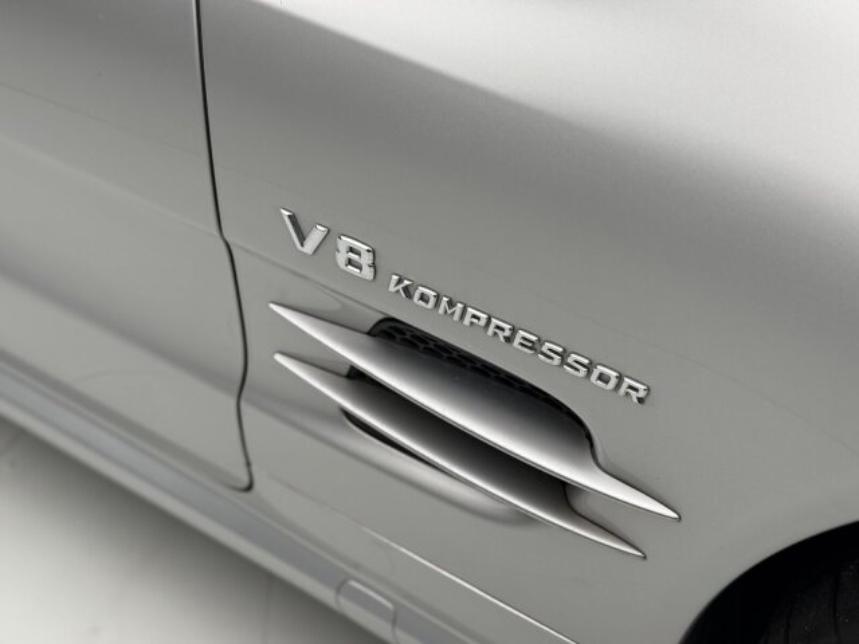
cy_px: 322
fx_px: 1191
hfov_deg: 39.7
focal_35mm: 48
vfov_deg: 30.3
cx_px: 430
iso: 100
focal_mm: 6.76
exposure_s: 1/99
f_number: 1.78
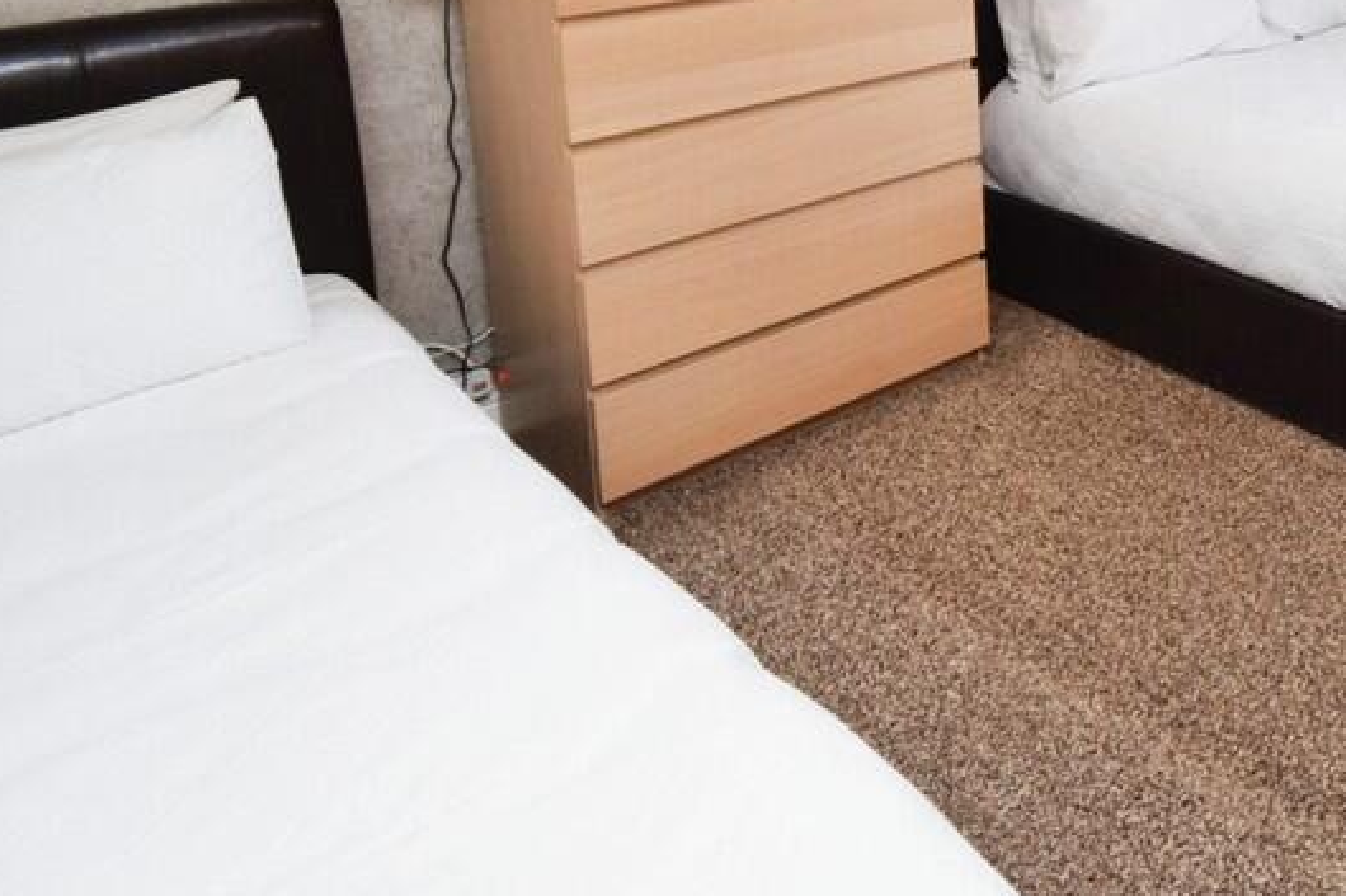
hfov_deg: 53.2
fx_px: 1084
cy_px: 443
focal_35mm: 29
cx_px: 1283
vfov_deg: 44.9
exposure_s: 1/60
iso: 1600
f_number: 3.5
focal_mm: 10
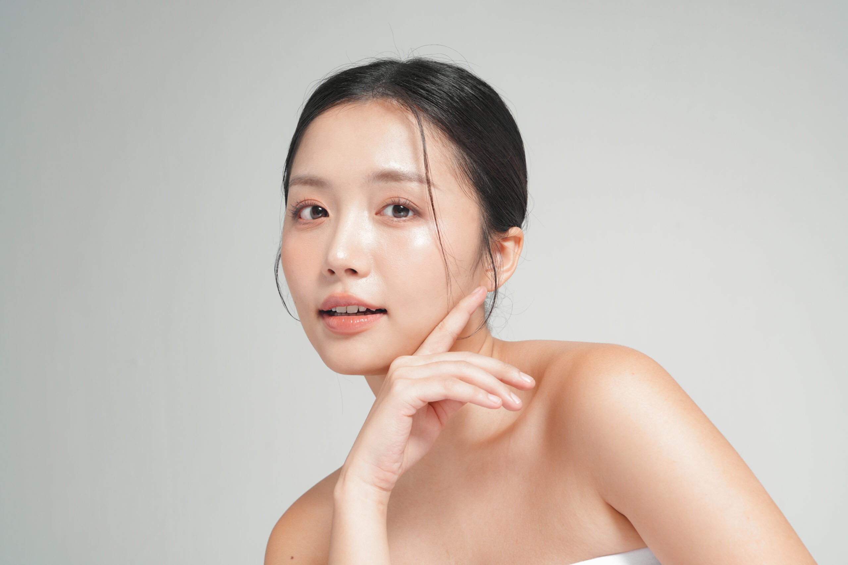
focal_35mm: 58
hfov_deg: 34.5
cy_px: 282
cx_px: 424
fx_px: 1366
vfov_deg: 23.4
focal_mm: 58
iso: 160
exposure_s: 1/125
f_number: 8
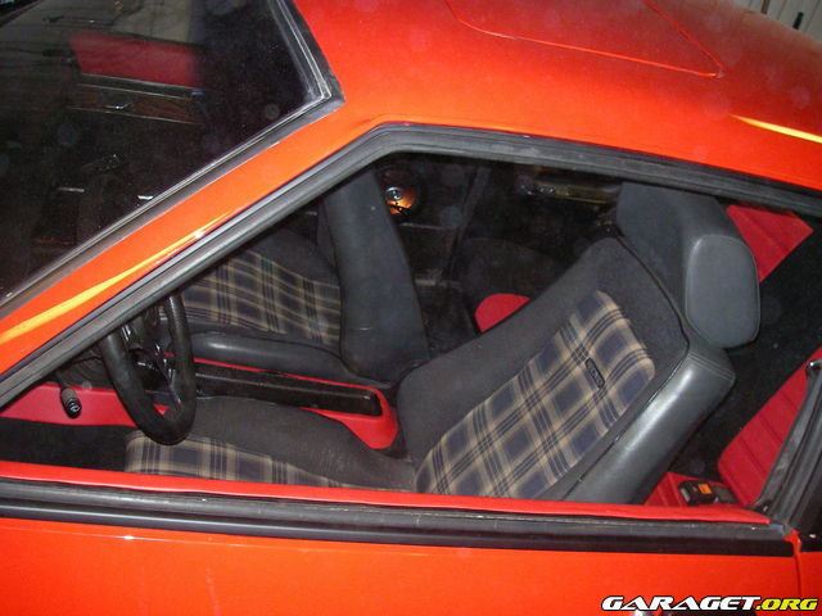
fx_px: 902
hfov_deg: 49.0
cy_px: 308
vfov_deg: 37.7
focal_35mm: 38
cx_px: 411
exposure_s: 1/30
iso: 174
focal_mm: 6.3
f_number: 3.3
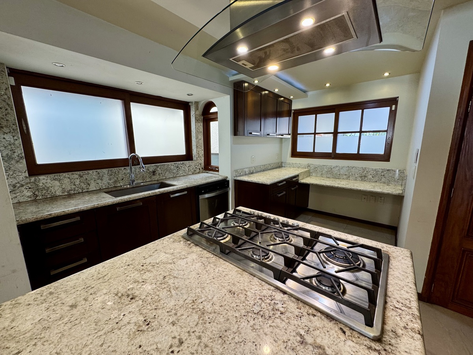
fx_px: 191
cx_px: 236
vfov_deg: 85.7
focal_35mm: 14
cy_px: 178
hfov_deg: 102.1
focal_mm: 2.22
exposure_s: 1/120
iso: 200
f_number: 2.2
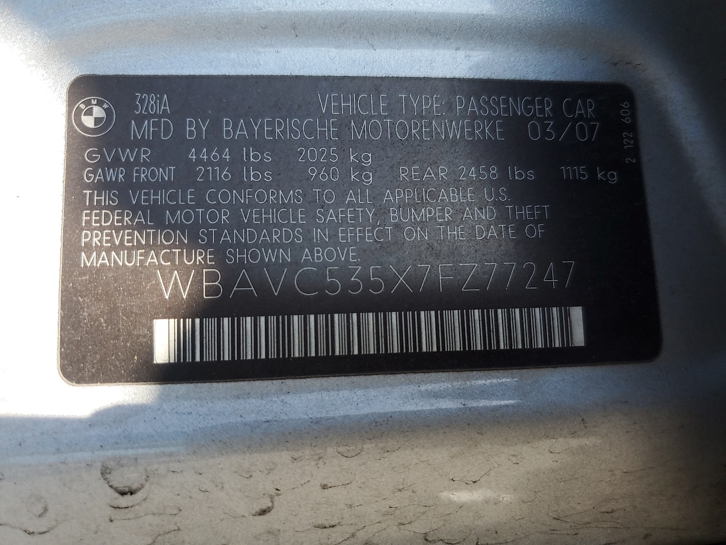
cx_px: 363
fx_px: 545
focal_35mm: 26
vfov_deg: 53.1
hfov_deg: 67.3
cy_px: 272
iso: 50
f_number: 1.5
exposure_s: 1/1000
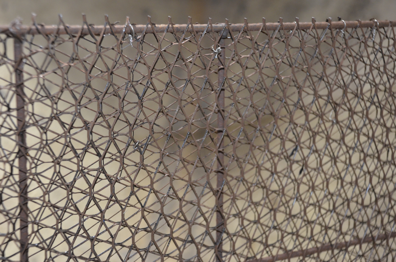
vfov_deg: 22.5
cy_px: 131
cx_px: 198
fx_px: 659
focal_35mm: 60
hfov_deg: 33.5
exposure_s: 1/60
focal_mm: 40
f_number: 5
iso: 1000
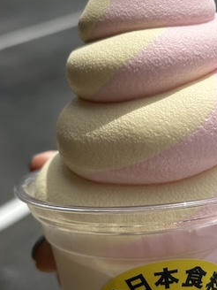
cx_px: 148
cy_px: 150
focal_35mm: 75
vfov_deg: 26.0
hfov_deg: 19.6
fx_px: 627
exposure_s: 1/5848
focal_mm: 6.86
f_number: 1.78
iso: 80
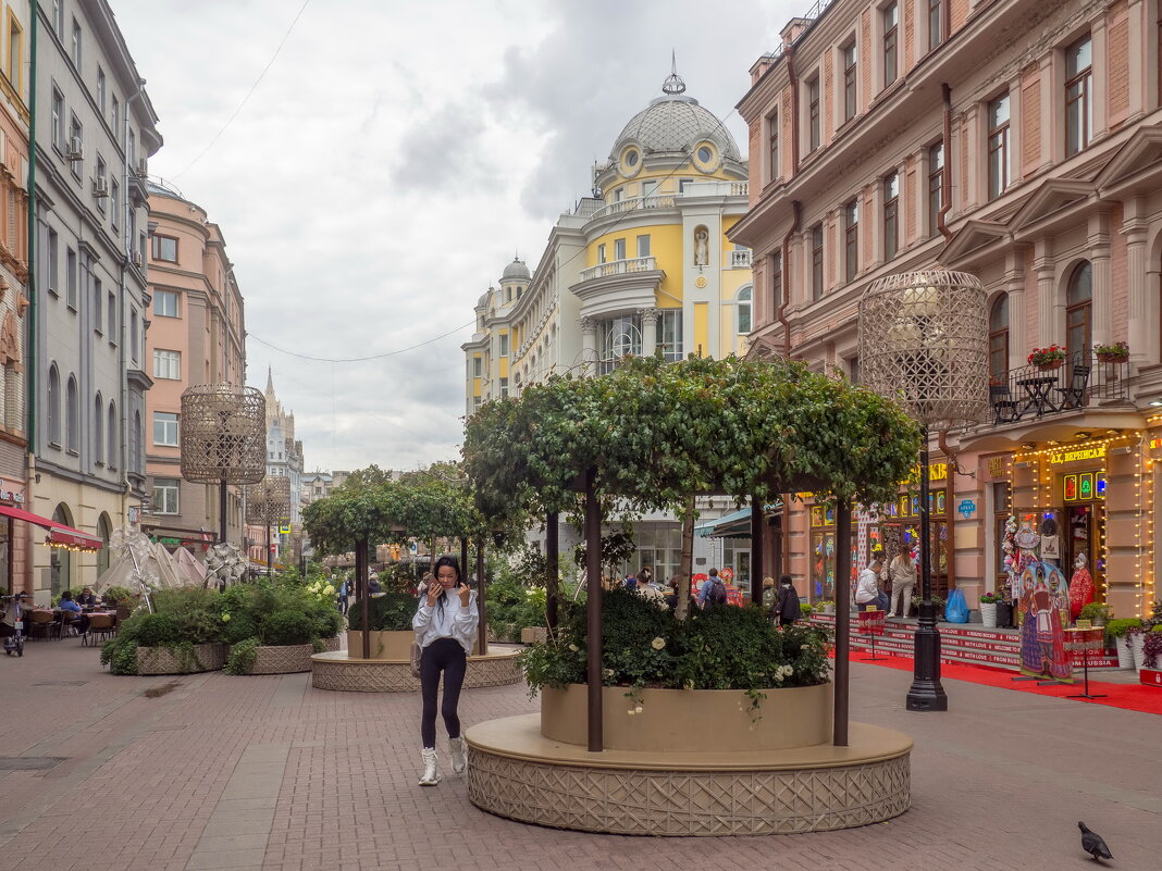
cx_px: 581
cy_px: 436
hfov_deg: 54.0
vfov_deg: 41.8
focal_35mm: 34
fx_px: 1141
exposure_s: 1/320
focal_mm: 17
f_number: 7.1
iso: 250
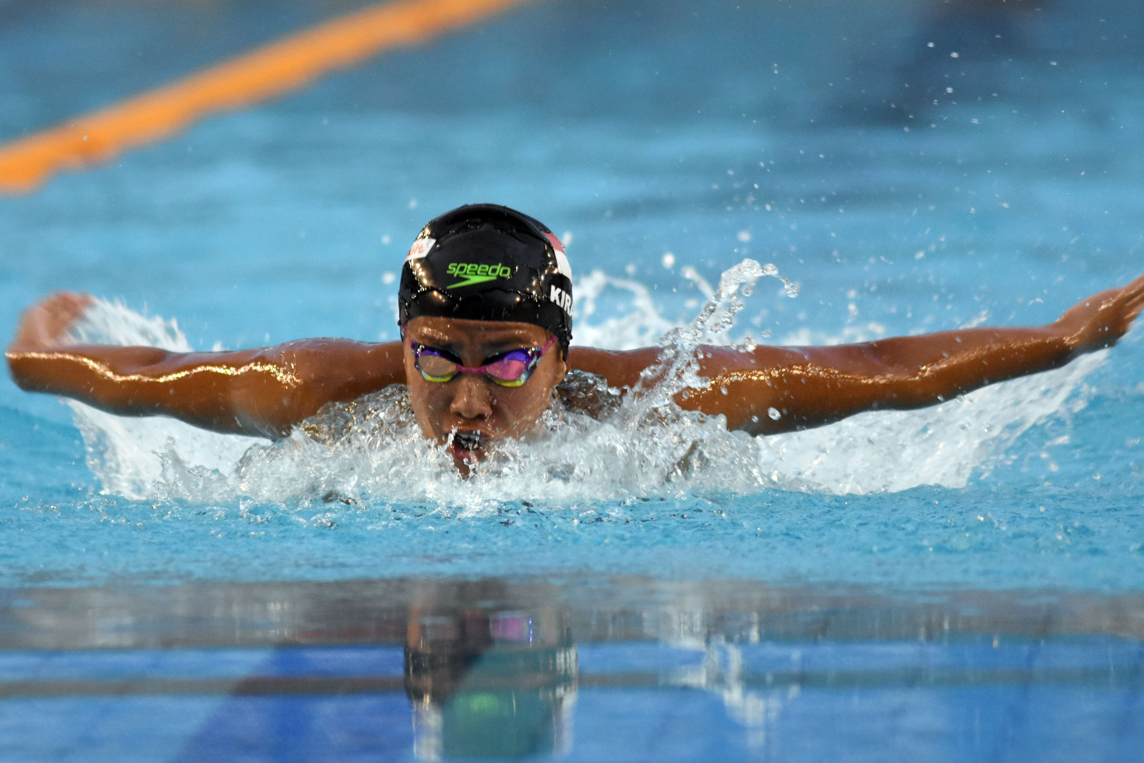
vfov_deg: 3.1
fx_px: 14299
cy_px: 382
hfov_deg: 4.6
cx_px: 572
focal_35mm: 450
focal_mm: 300
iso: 2500
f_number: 4
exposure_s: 1/320
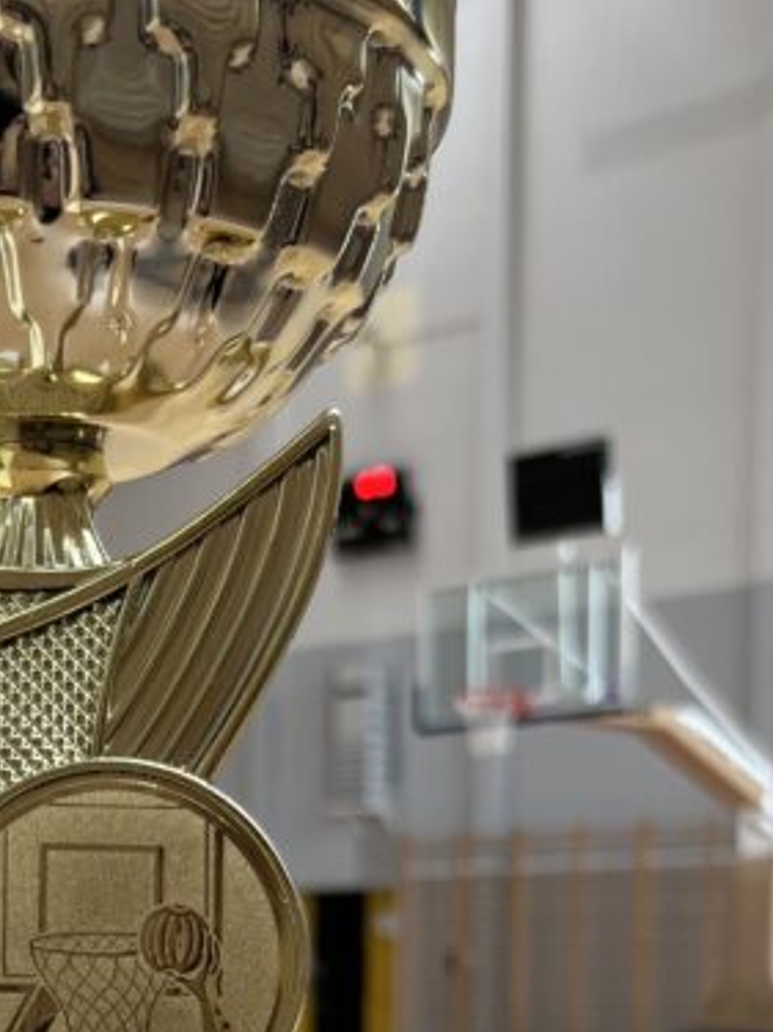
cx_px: 248
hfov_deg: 20.6
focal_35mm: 71
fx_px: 2115
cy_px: 1101
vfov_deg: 25.6
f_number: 1.6
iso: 50
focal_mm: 5.1
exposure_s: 1/122
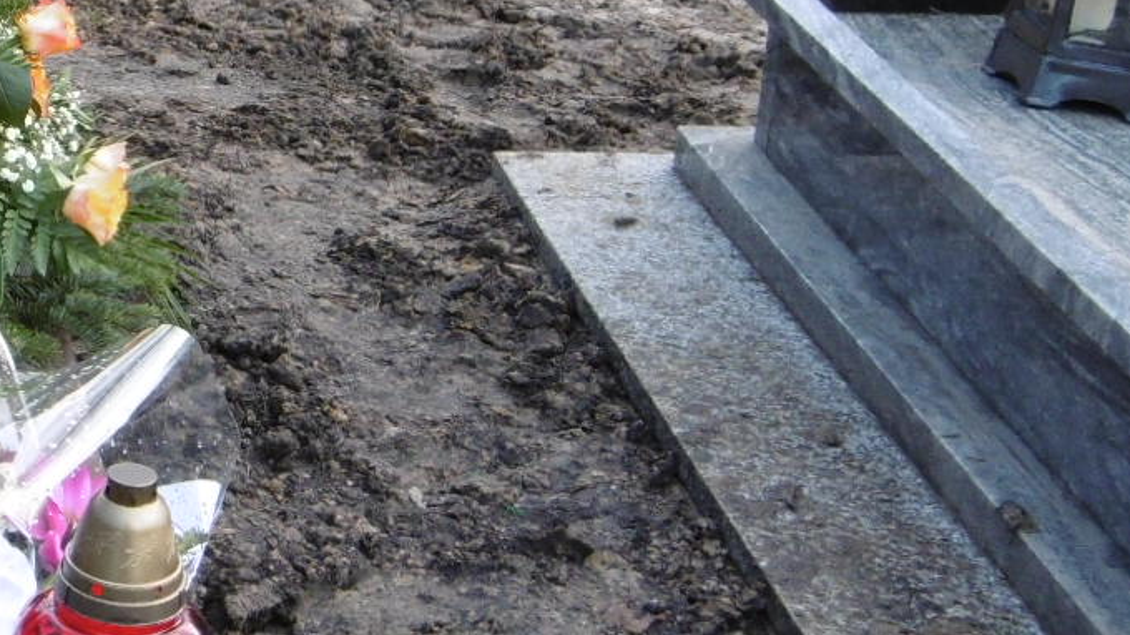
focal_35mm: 105
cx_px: -201
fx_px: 3145
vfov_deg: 11.5
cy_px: 103
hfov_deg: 19.3
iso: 100
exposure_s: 1/60
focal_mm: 5.8
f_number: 3.5
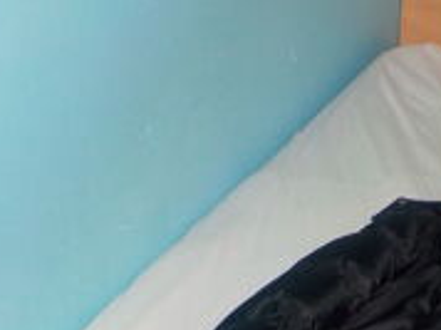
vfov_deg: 17.1
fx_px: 1031
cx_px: 515
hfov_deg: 22.4
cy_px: 424
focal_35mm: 81
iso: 200
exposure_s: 1/30
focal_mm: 4.1
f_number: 3.3
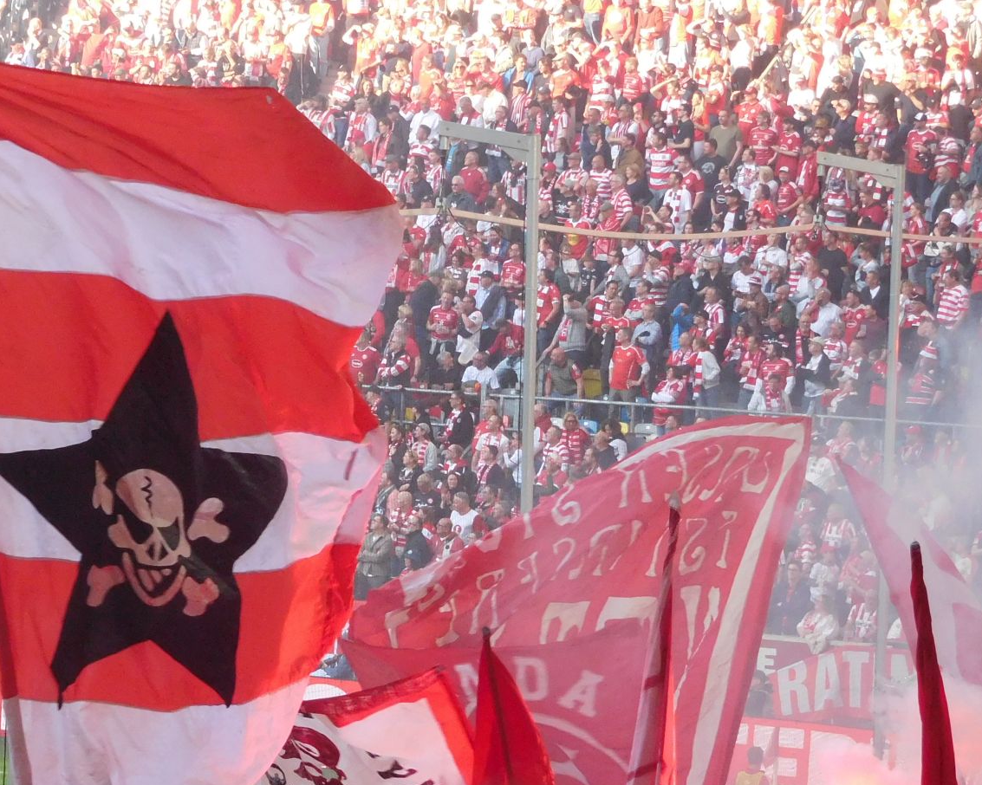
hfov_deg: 10.0
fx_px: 5608
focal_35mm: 193
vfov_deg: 8.0
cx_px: 170
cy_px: 607
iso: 400
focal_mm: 20
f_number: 4.9
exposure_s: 1/200
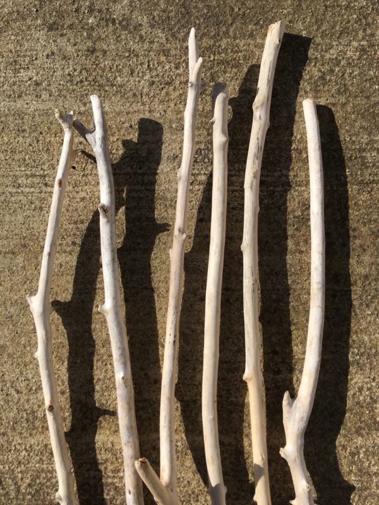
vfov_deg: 61.7
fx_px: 423
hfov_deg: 48.2
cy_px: 252
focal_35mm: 29
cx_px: 190
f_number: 2.2
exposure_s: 1/2653
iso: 25
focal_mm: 4.15
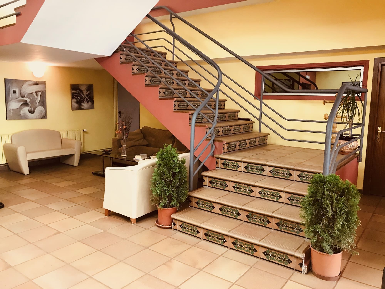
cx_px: 192
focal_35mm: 28
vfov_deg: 49.7
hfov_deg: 63.4
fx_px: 311
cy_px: 144
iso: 80
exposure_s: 1/17
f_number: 1.8
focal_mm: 3.99
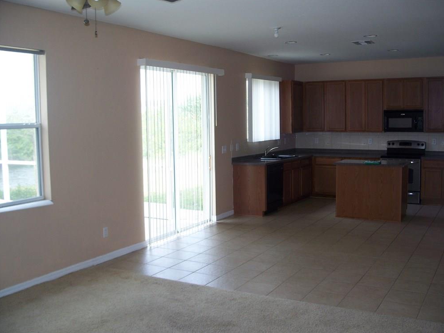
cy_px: 170
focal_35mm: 38
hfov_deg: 49.0
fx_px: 487
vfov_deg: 37.7
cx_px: 227
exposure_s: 1/60
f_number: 2.8
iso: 125
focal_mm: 7.8
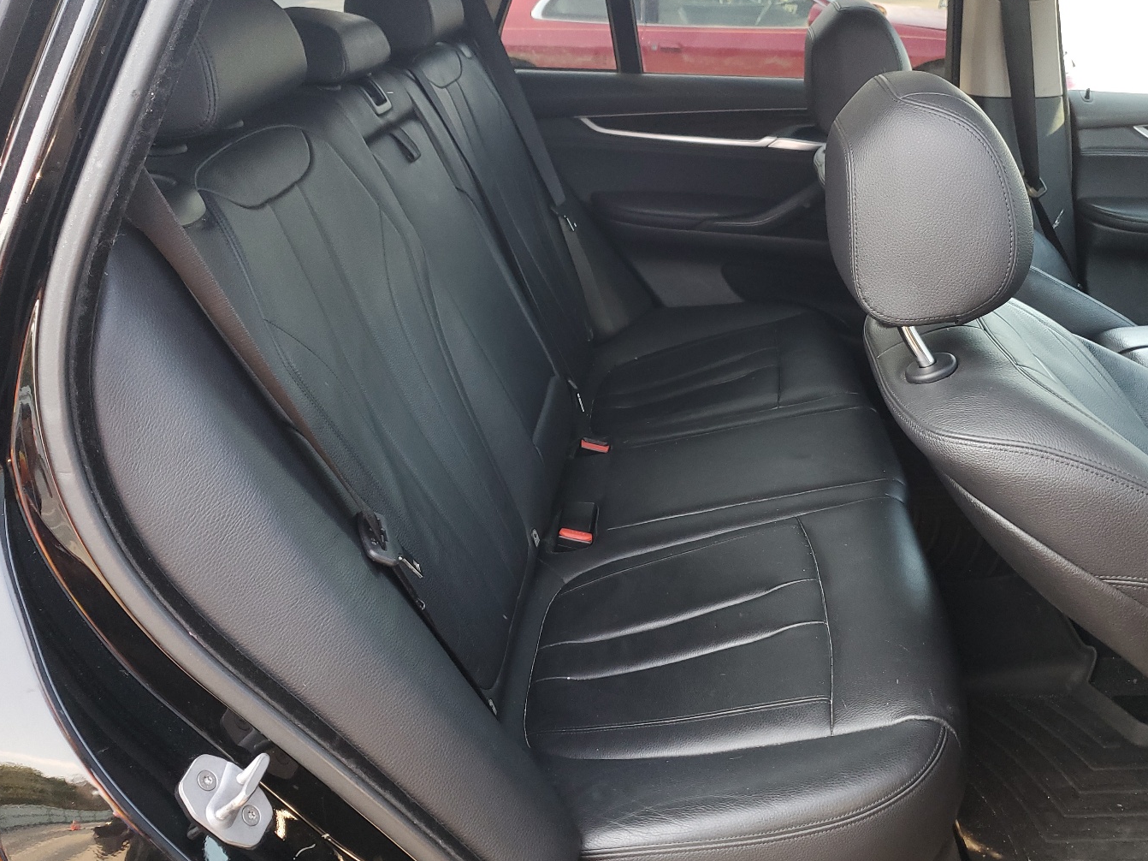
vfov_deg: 45.3
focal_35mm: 31
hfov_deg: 58.2
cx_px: 632
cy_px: 378
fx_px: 1028
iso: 87
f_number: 1.5
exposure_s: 1/120
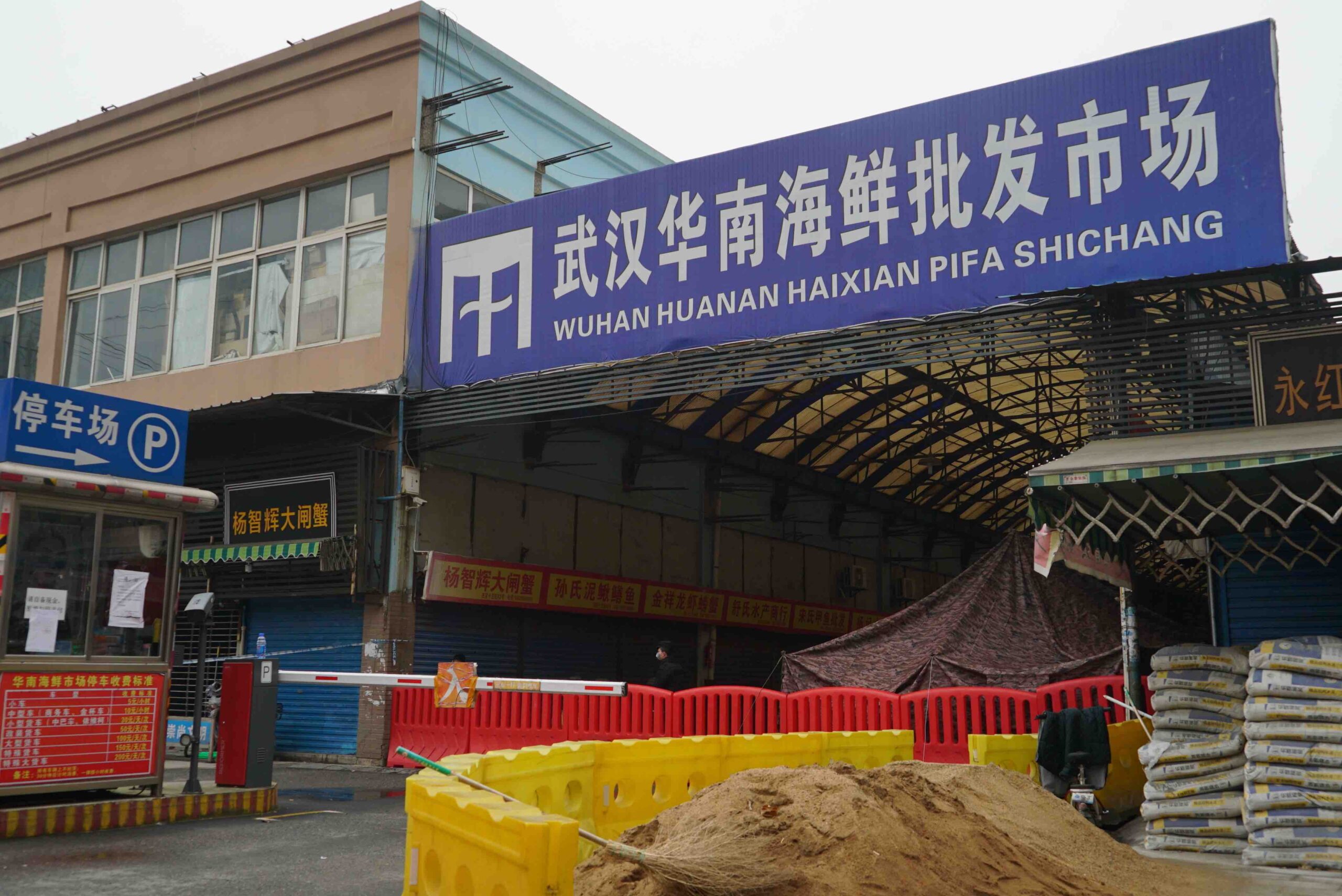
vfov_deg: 40.0
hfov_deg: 57.2
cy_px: 448
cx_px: 671
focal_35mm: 33
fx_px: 1231
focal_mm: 33
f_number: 7.1
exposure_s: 1/125
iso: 320
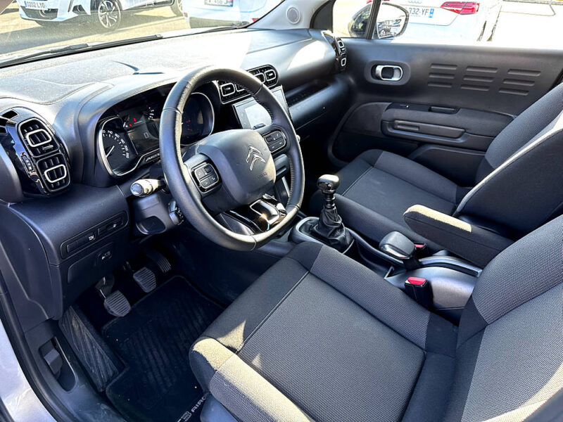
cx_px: 282
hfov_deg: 71.6
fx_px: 390
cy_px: 211
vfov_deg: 56.8
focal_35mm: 24
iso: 125
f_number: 1.78
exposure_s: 1/121
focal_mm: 6.86
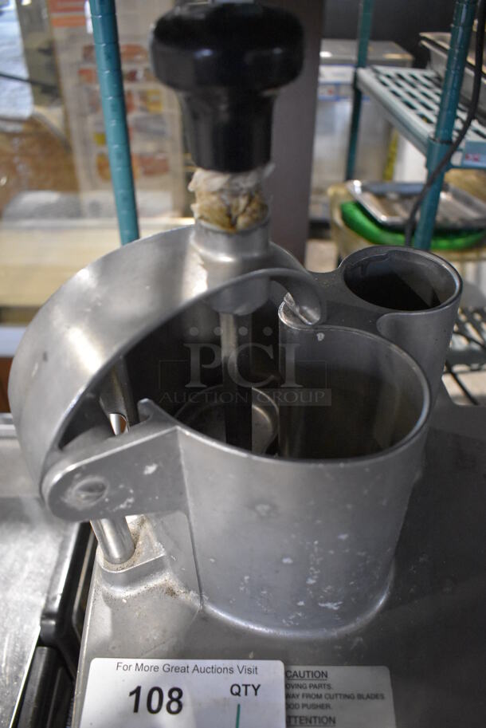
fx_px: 546
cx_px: 243
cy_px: 364
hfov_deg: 48.0
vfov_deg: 67.3
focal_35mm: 27
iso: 5000
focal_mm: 18
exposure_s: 1/125
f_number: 3.5
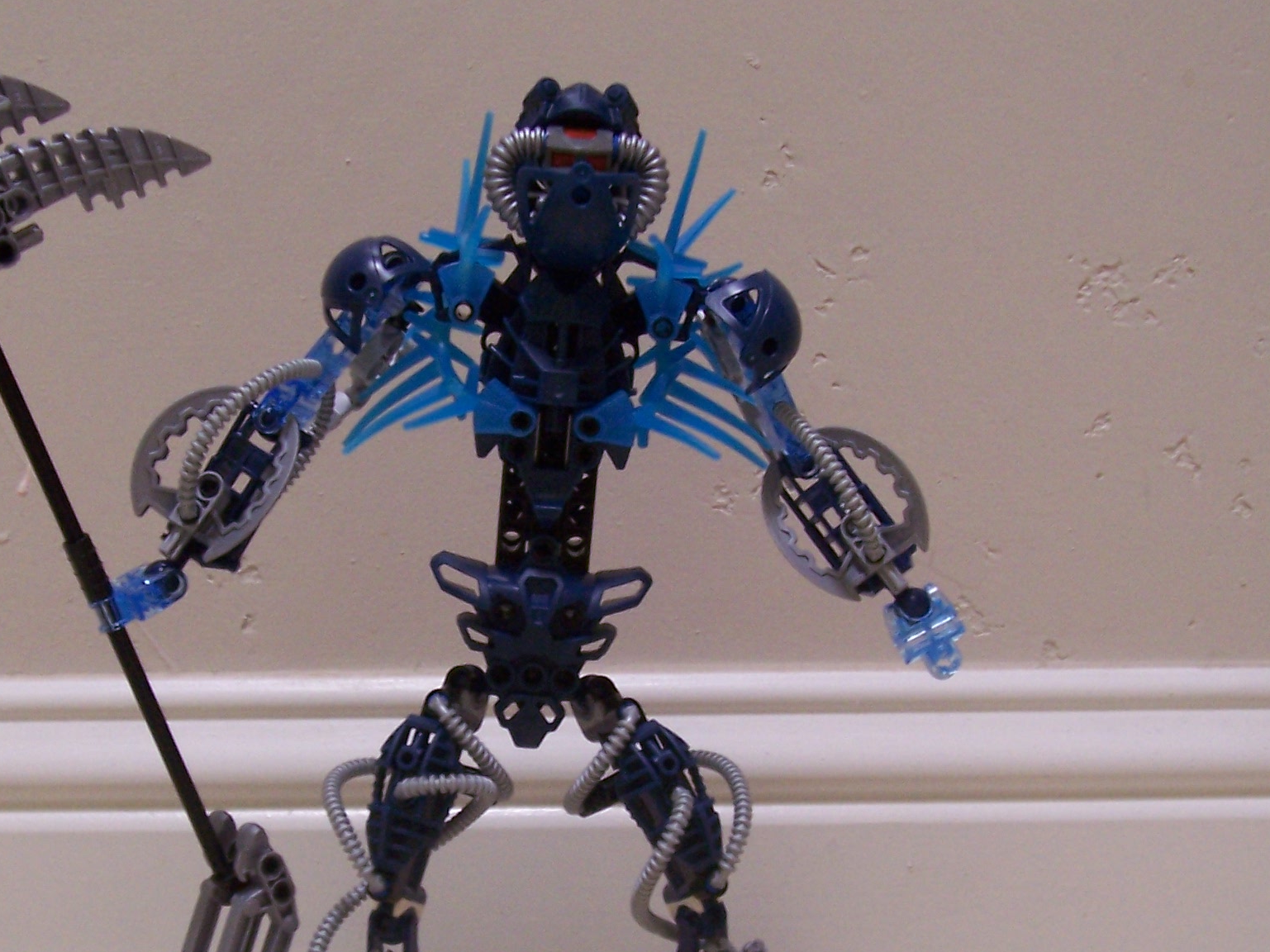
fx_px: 2091
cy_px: 704
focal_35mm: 57
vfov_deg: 25.4
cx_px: 526
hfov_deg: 33.7
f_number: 2.7
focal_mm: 5.6
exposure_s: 1/30
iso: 160
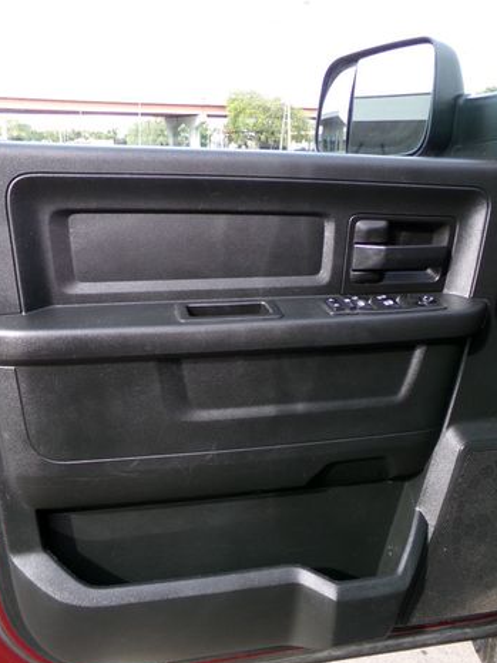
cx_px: 235
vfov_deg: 55.3
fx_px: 631
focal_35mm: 33
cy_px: 339
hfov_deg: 42.9
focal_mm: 4.3
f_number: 3.7
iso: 100
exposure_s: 1/100
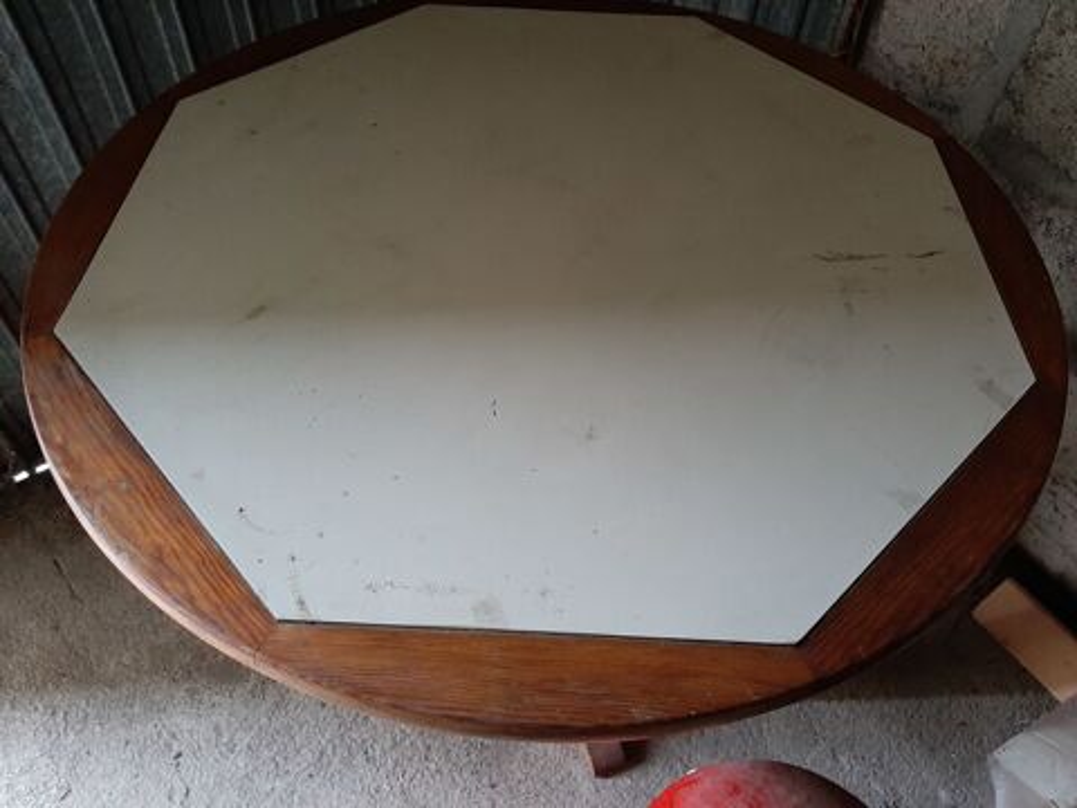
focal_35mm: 26
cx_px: 538
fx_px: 809
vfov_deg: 53.1
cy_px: 404
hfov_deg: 67.3
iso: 400
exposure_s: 1/20
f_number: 1.7
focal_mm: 3.93
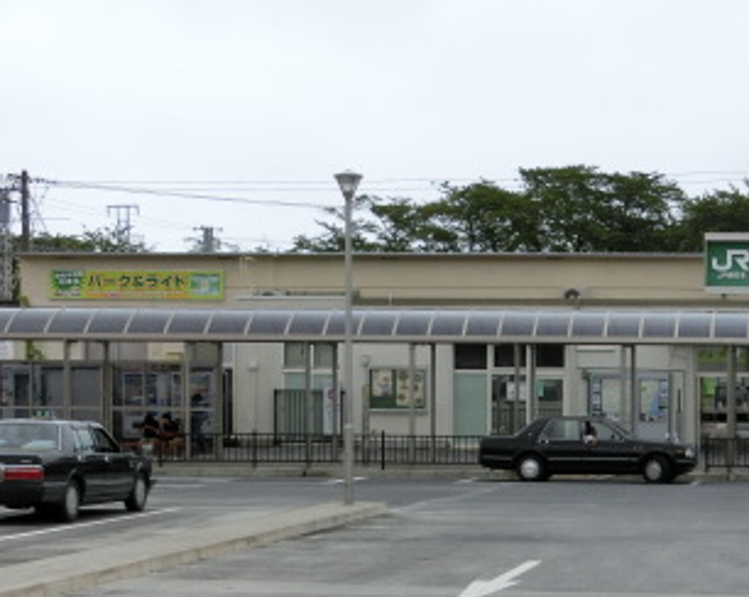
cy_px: 455
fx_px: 2037
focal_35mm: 92
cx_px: 678
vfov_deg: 16.6
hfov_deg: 20.4
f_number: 4.4
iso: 80
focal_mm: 8
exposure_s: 1/160
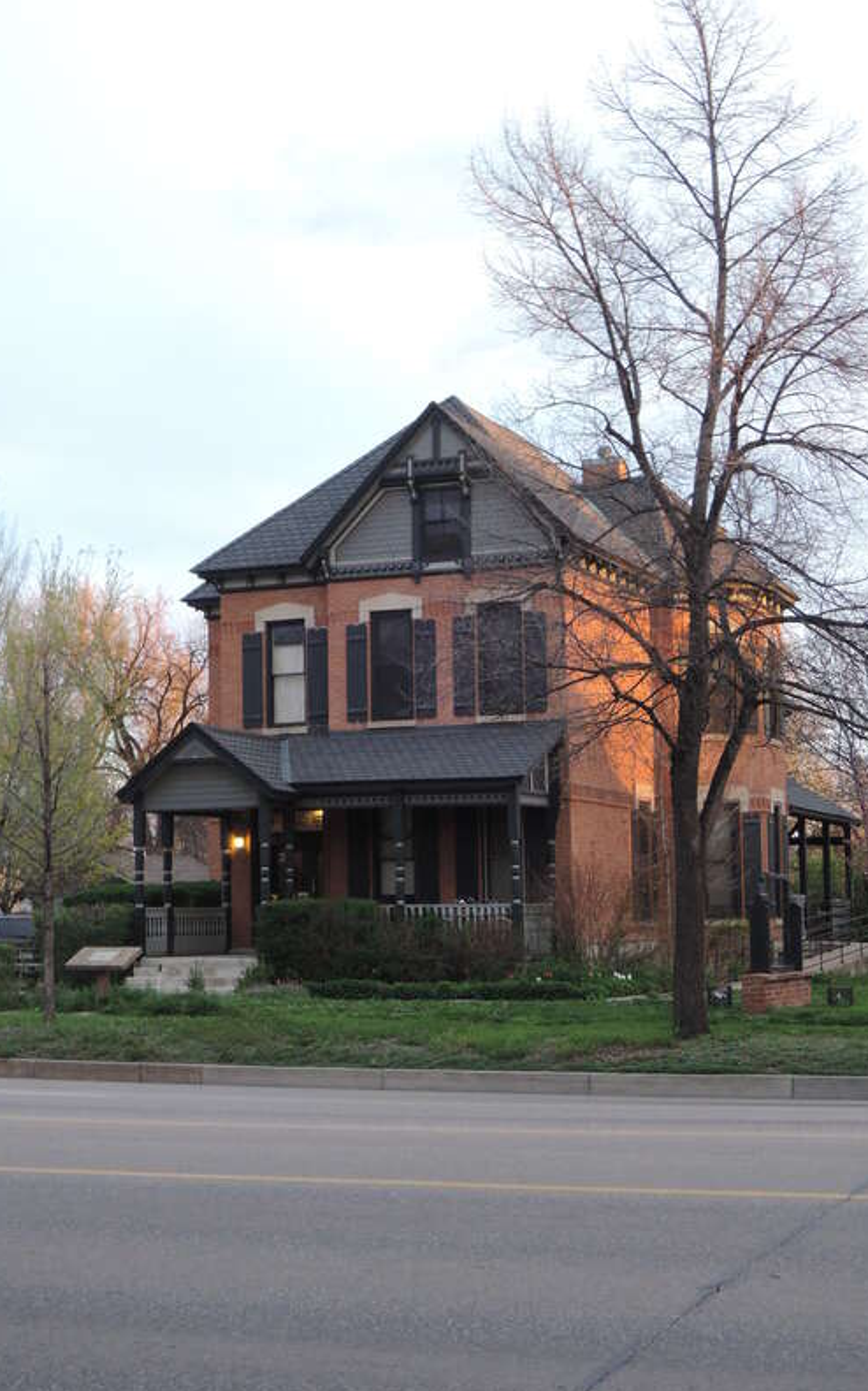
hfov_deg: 22.0
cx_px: 450
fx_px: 2234
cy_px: 696
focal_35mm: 59
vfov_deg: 34.6
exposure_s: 1/30
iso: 400
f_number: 4.5
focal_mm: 11.8
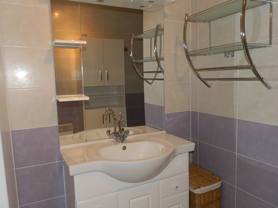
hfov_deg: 63.4
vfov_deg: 49.7
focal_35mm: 28
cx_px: 139
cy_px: 104
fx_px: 225
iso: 100
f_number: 3.3
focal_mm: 5
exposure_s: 1/30
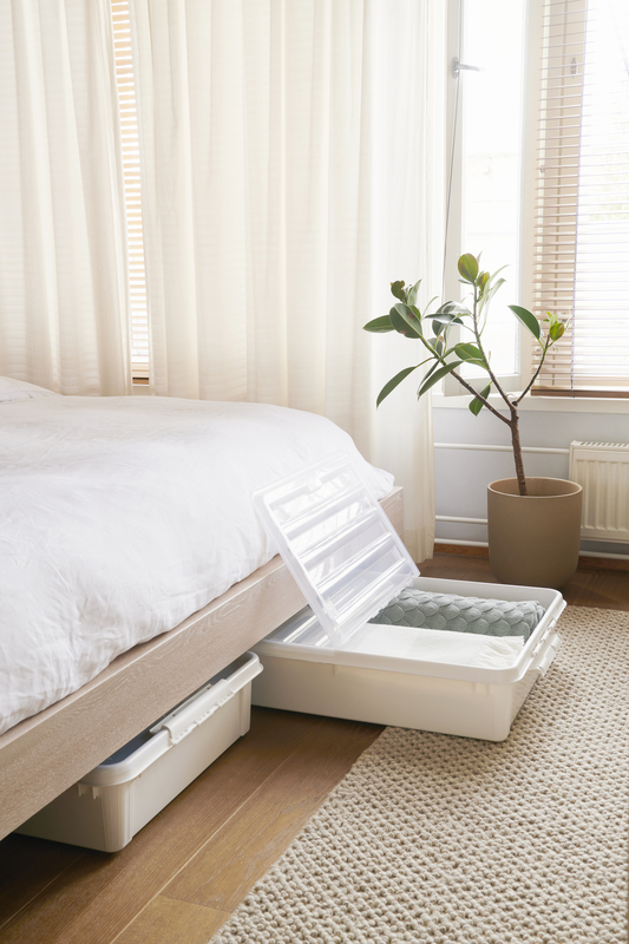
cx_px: 314
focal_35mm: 42
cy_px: 472
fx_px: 1101
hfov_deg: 31.9
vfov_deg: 46.4
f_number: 11
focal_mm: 42
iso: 200
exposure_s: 1/4
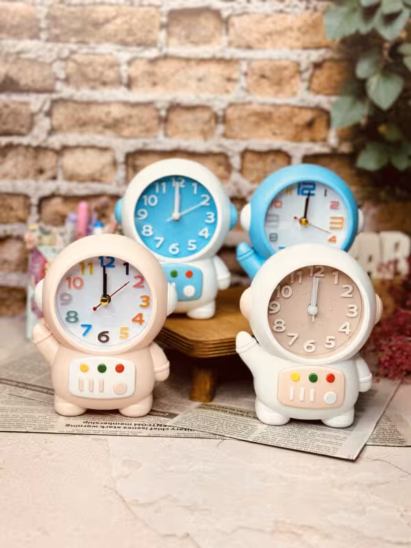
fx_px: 760
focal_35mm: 48
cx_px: 206
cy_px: 274
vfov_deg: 39.7
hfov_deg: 30.3
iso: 80
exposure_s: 1/240
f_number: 1.78
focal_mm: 6.86
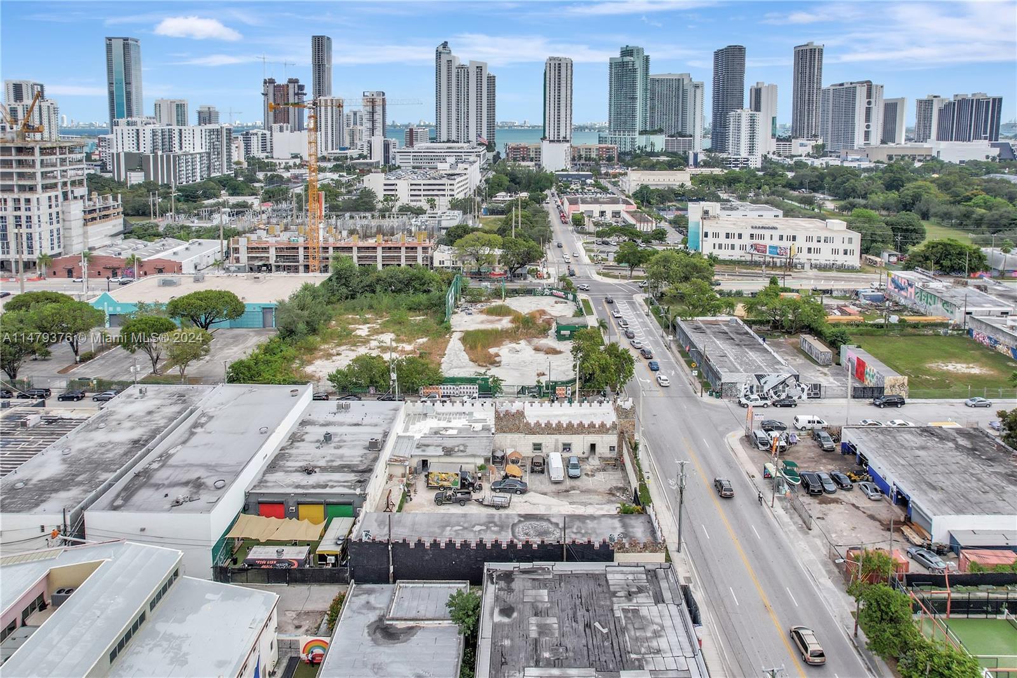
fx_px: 621
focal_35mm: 22
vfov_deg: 57.2
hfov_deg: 78.6
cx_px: 508
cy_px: 339
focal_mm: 8.38
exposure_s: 1/1250
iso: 140
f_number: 2.8
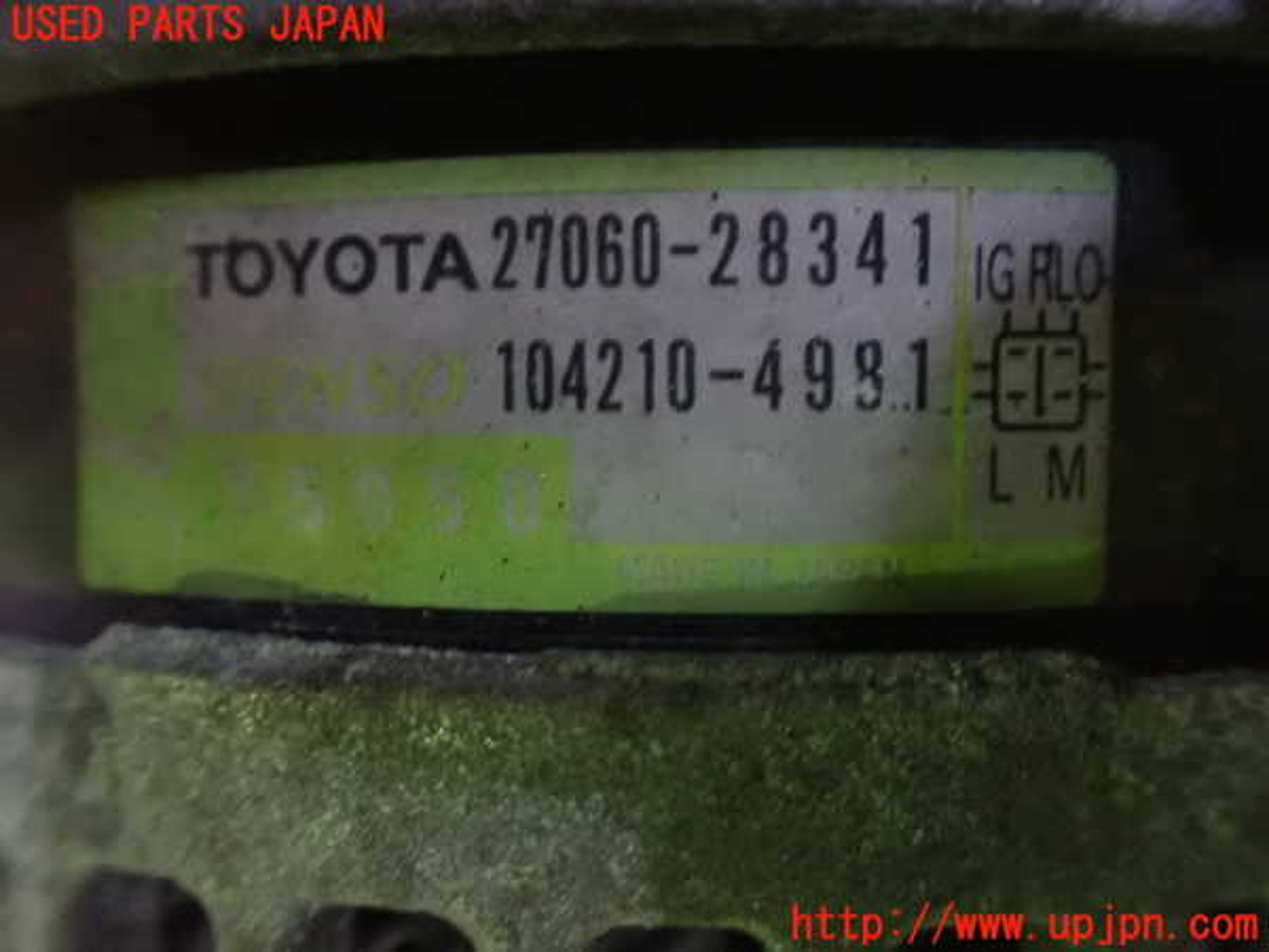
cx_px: 634
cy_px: 476
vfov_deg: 46.8
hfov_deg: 60.0
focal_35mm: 30
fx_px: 1100
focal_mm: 5.4
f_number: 2.3
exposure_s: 1/25
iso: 1600
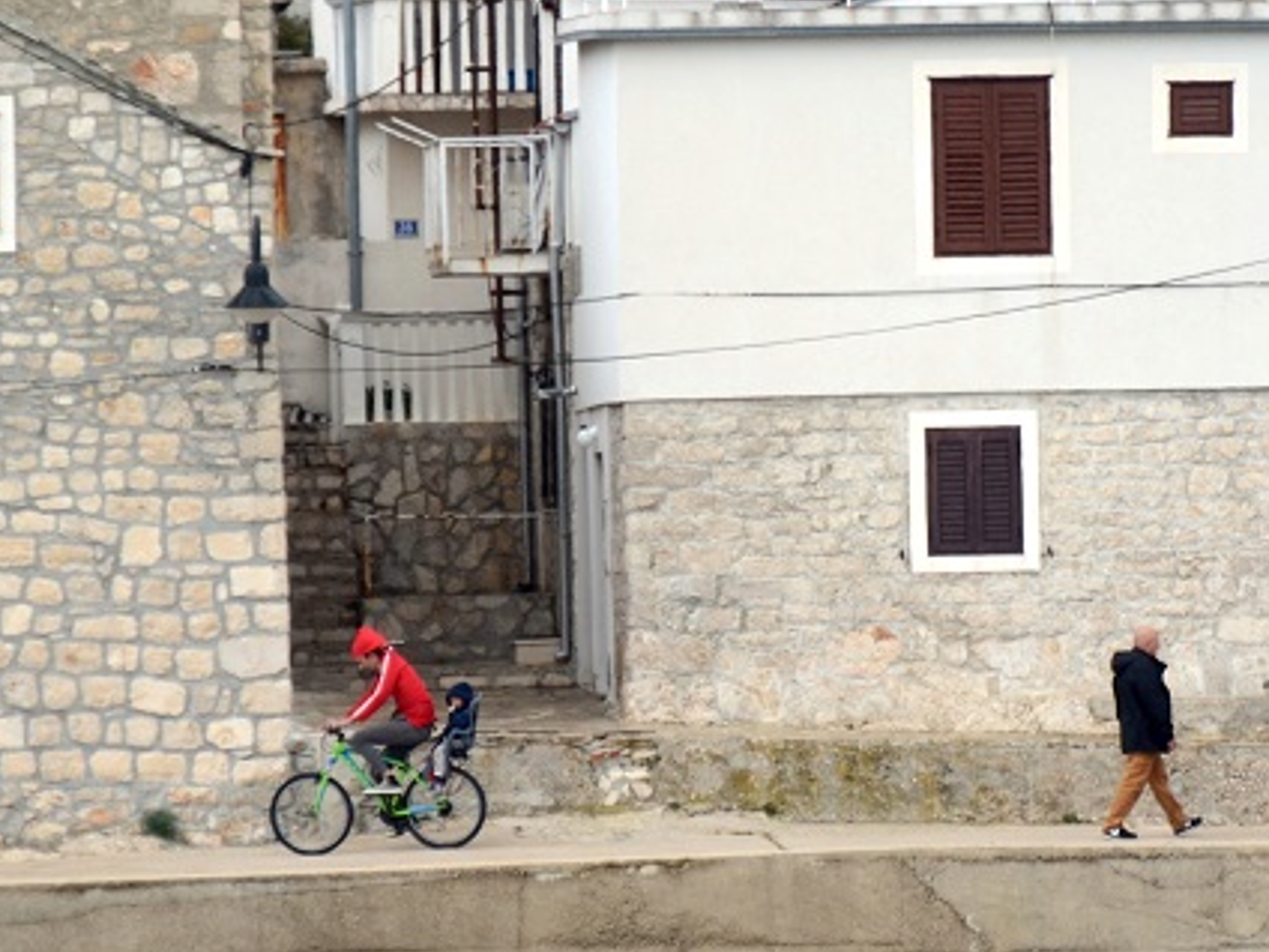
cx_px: 828
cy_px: 436
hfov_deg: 1.9
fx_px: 37283
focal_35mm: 1017
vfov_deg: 1.5
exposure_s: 1/320
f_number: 5.6
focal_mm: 300
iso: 100
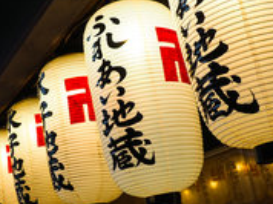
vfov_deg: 26.9
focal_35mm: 54
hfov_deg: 35.6
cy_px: 121
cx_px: 132
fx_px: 425
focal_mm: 12
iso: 400
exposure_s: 1/250
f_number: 3.2
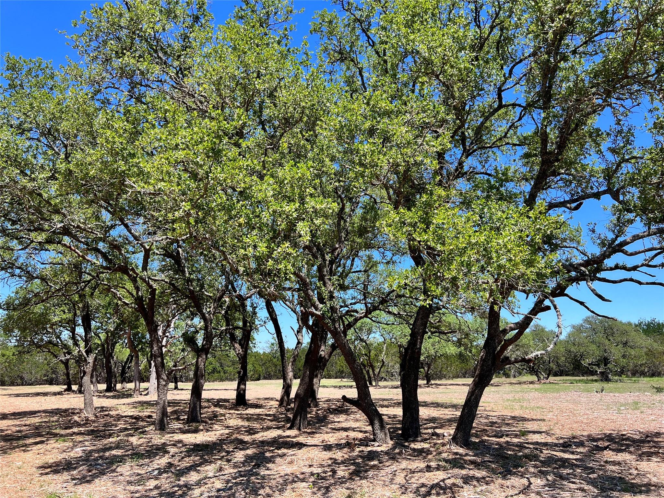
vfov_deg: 53.1
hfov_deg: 67.3
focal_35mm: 26
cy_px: 249
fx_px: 499
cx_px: 332
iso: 50
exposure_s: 1/2008
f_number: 1.5
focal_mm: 5.7
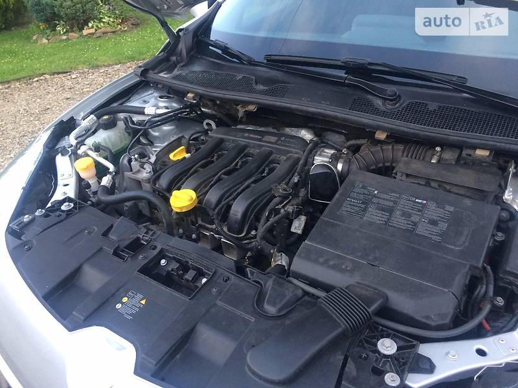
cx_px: 259
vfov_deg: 48.2
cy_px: 194
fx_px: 434
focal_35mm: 29
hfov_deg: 61.7
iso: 160
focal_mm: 4.2
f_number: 2.2
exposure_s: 1/33
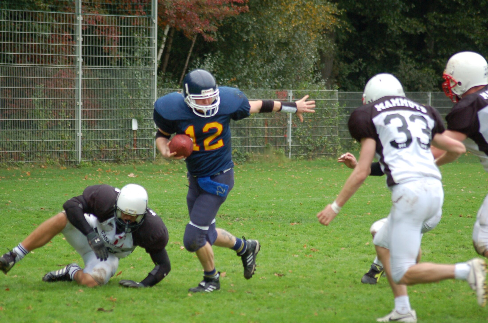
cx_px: 244
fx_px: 2740
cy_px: 162
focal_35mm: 202
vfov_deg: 6.8
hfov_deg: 10.2
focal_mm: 135
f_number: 4.5
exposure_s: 1/500
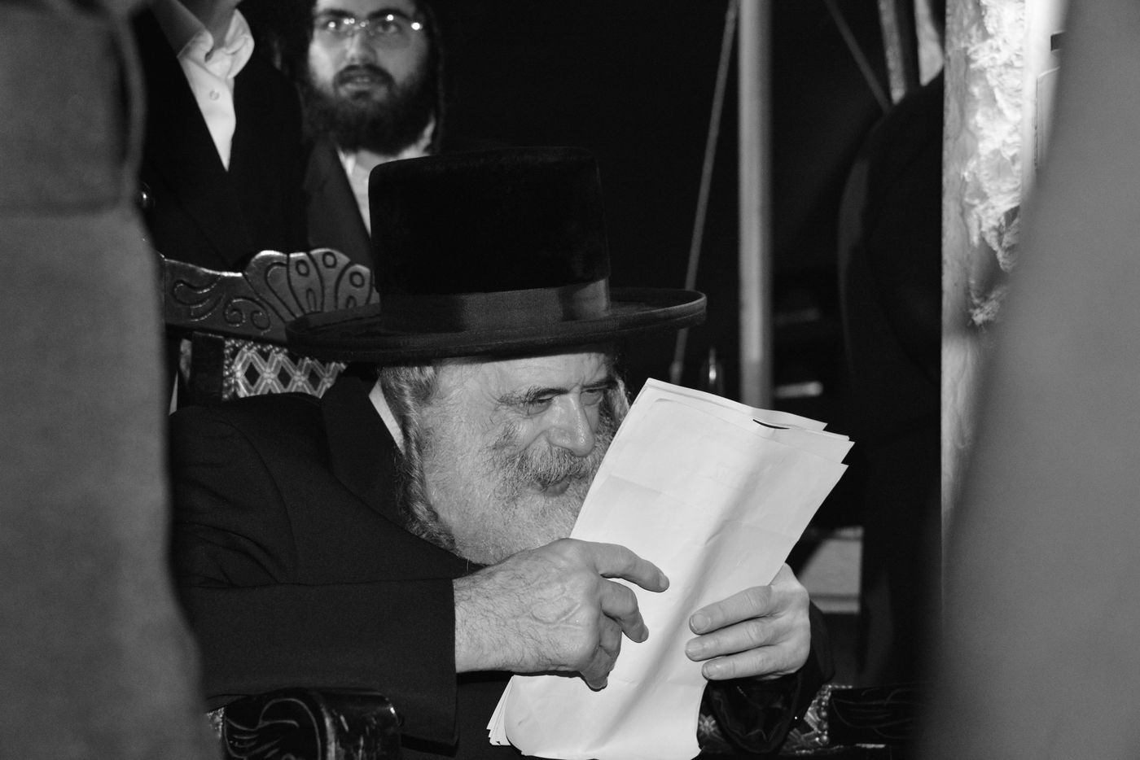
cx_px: 570
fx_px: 1837
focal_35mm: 58
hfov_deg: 34.5
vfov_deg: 23.4
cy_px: 380
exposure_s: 1/100
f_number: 5.6
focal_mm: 58
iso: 5000
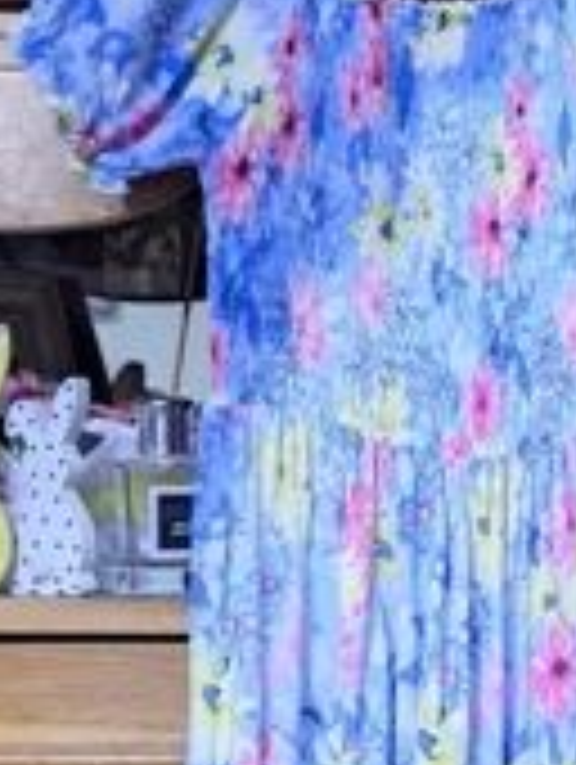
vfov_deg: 18.1
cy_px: 580
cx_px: 446
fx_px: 2390
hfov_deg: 13.7
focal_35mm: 108
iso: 2500
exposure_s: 1/25
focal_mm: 6.14
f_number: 1.65
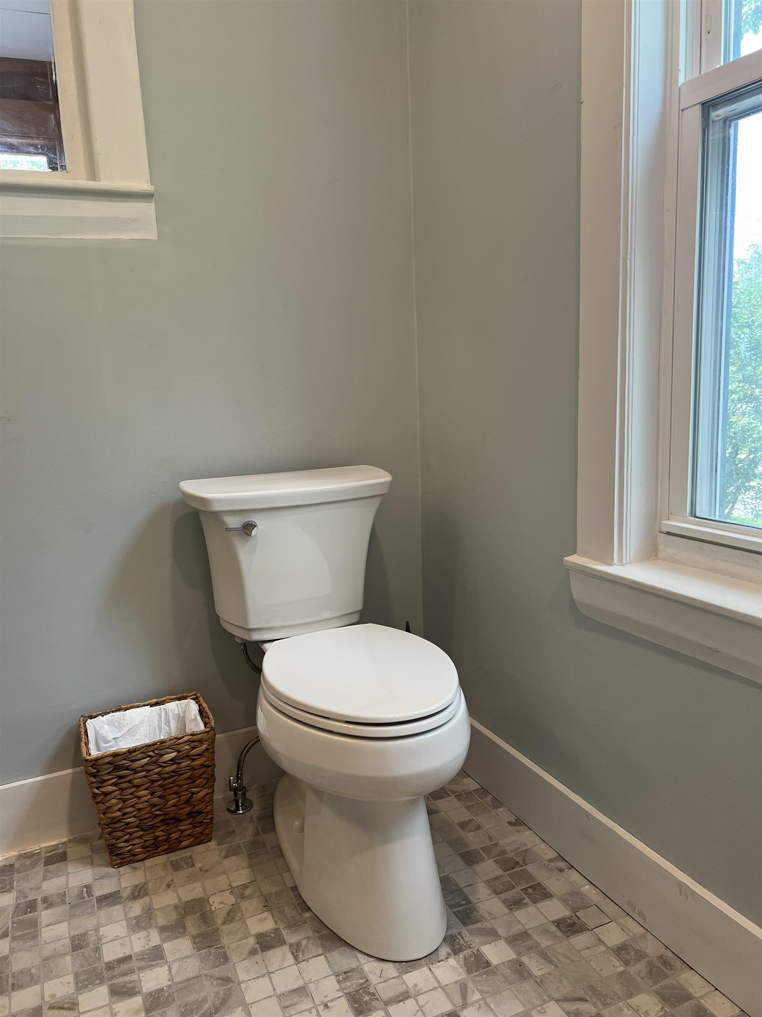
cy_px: 508
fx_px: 763
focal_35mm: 26
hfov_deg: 53.1
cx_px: 381
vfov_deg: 67.3
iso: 100
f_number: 1.5
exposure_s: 1/120
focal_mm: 5.7
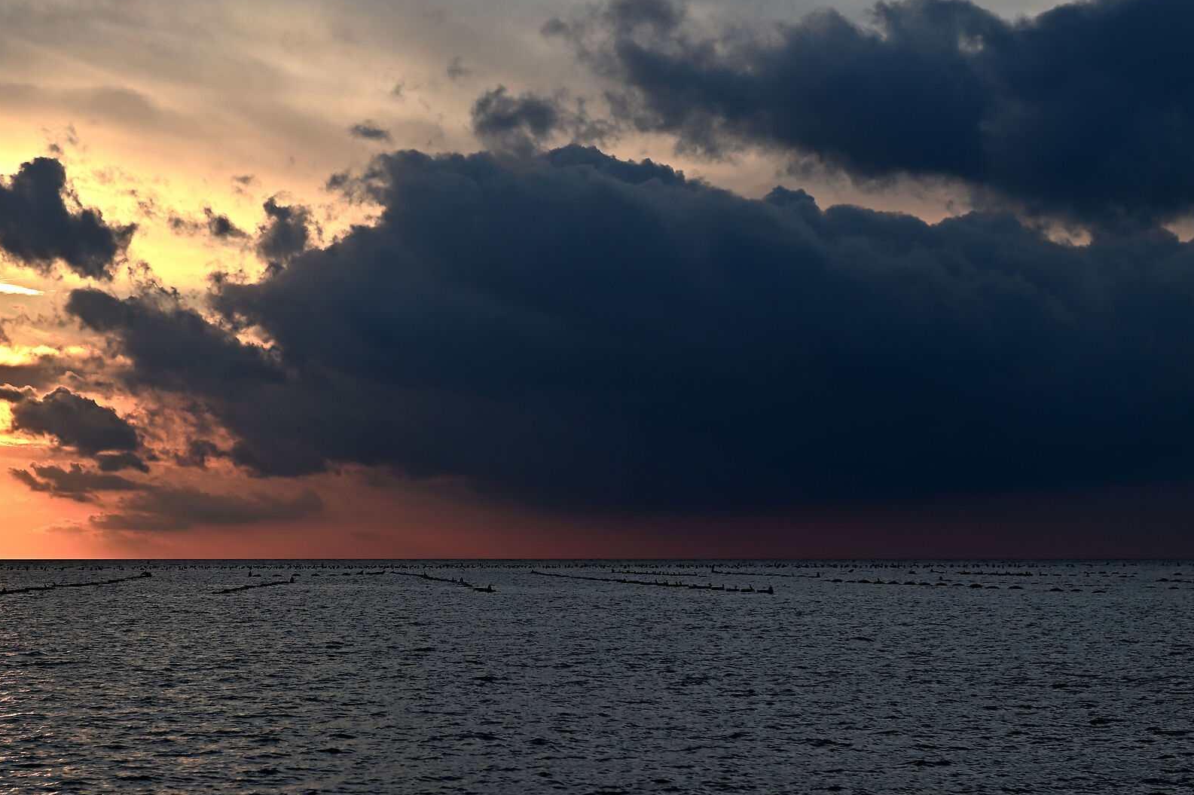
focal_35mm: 106
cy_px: 498
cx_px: 392
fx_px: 3514
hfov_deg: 19.2
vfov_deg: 12.9
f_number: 5
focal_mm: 70
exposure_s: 1/640
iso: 100
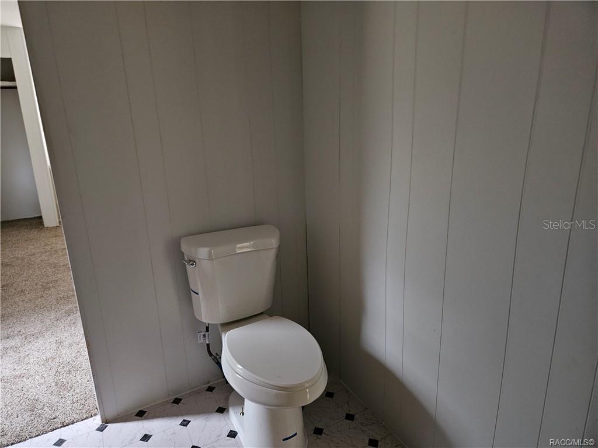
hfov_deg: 73.9
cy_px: 224
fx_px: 397
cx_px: 299
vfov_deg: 58.9
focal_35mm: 23
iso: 800
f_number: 1.8
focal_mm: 5.4
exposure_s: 1/24
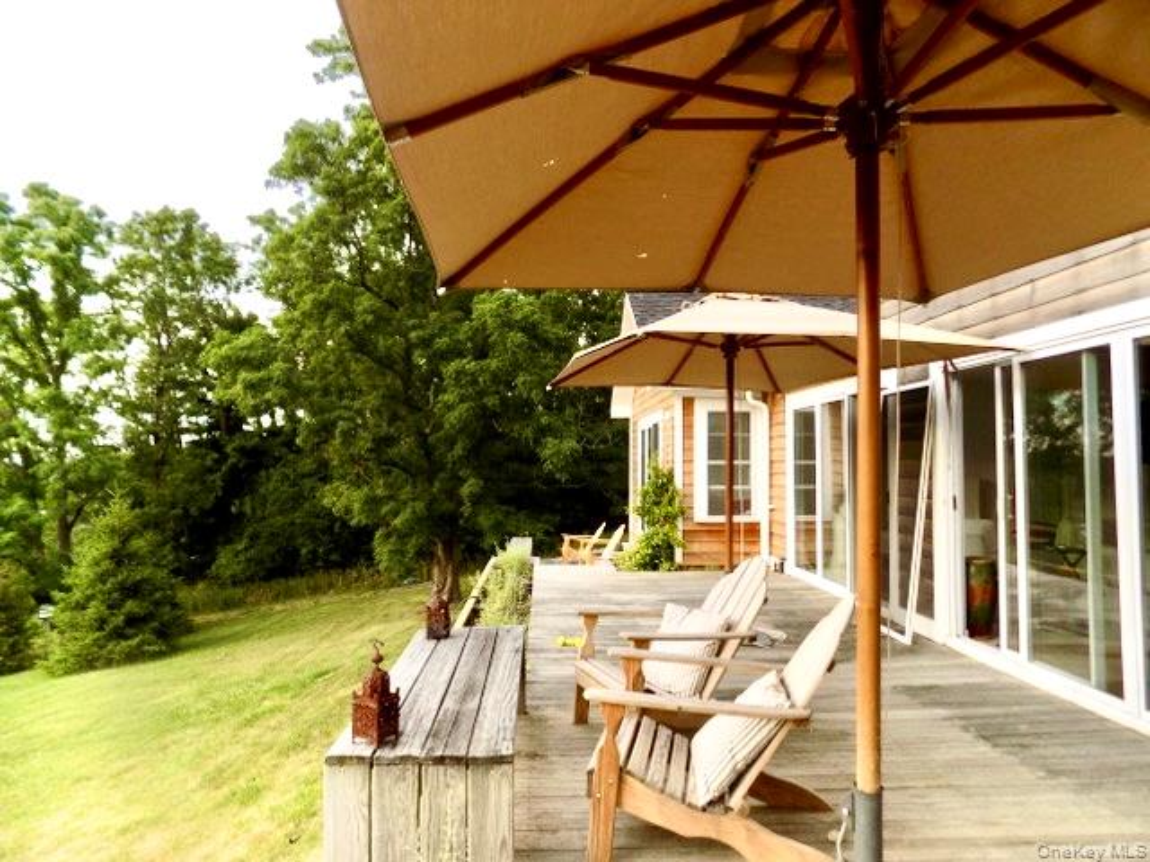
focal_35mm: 23
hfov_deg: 73.9
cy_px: 431
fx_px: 764
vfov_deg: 58.9
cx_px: 575
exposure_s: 1/125
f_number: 3.1
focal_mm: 4
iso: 80
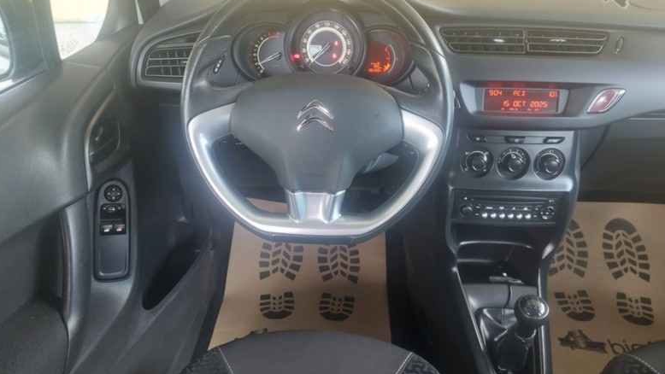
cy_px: 188
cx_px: 337
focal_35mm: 28
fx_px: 494
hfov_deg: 67.9
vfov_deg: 41.5
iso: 320
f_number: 1.8
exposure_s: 1/50
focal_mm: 5.23
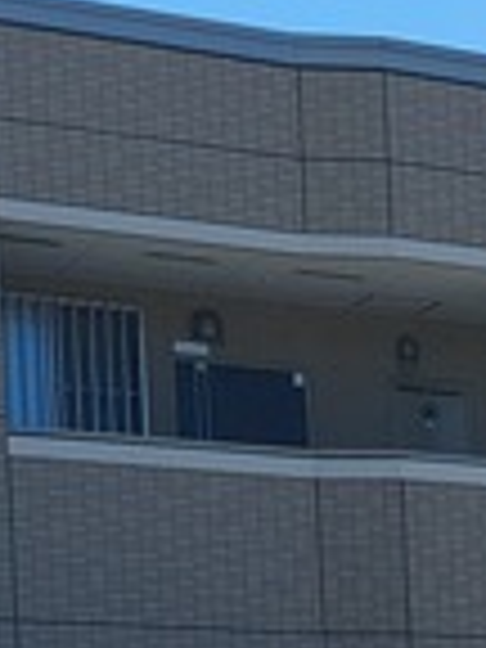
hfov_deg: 7.8
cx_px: 1562
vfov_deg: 11.6
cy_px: 1116
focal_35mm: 160
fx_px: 2995
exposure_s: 1/1037
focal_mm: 5.23
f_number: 1.8
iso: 25
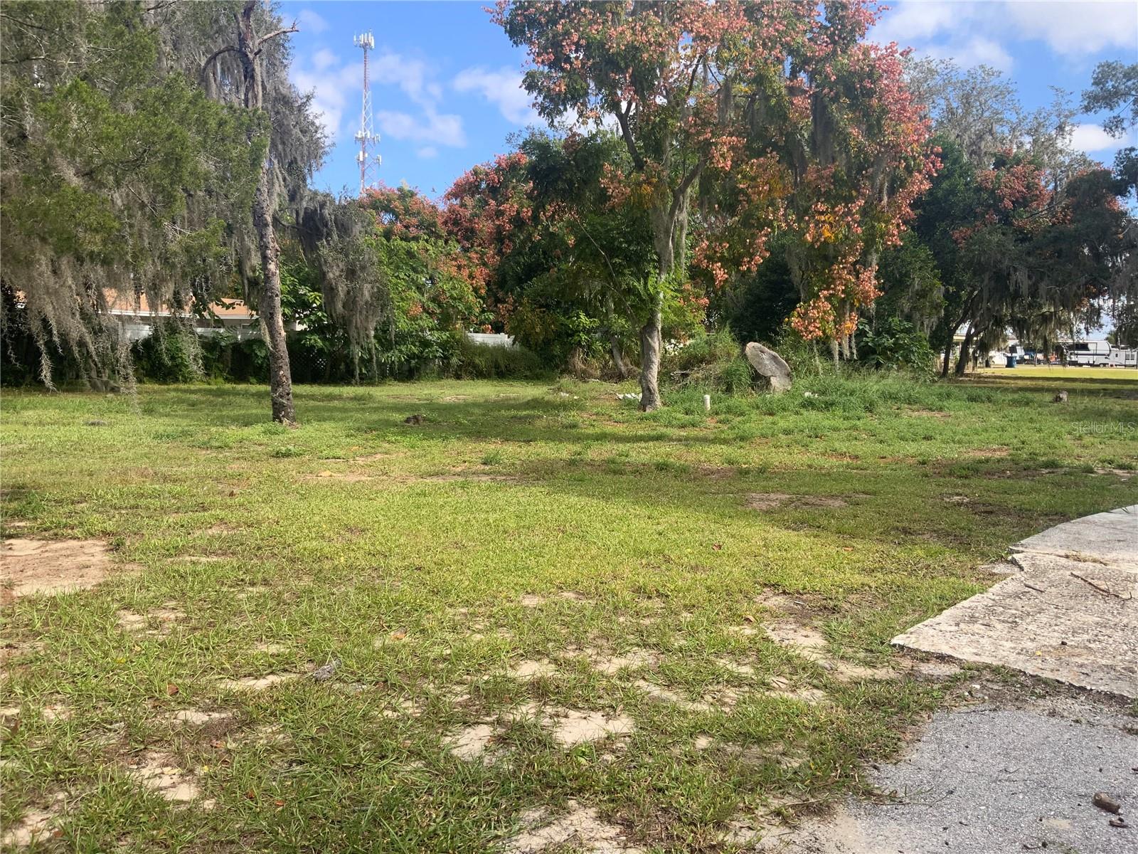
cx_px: 569
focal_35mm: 29
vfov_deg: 48.2
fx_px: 953
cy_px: 427
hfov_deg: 61.7
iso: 16
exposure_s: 1/912
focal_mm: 3
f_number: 1.8
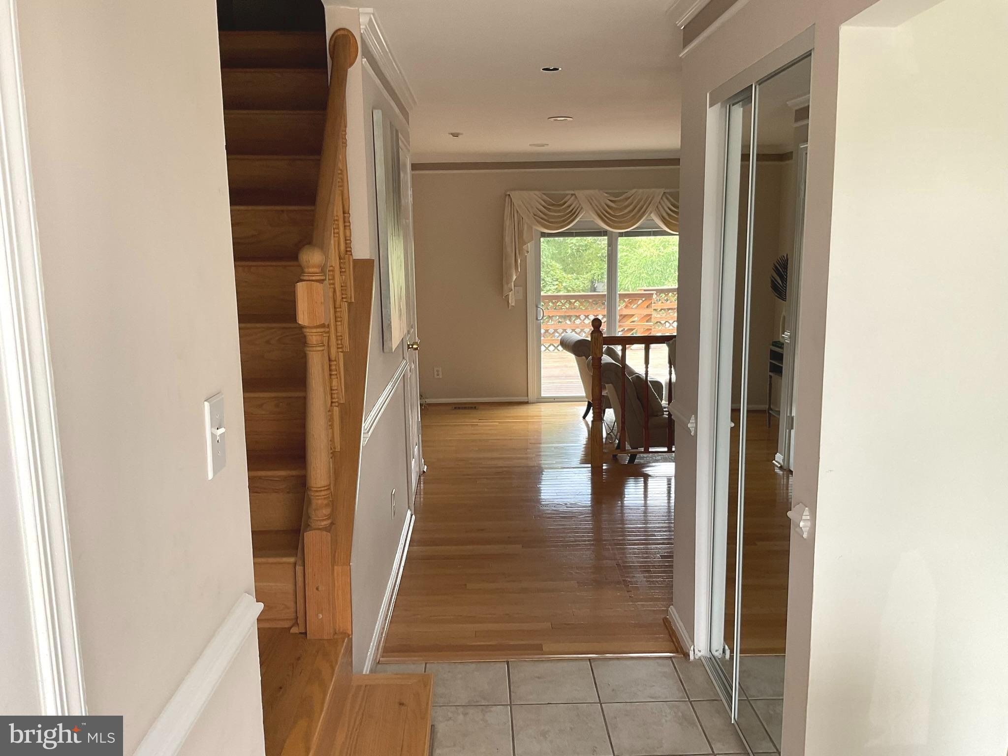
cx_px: 504
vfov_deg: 48.2
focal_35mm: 29
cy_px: 378
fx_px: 844
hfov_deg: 61.7
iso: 50
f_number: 1.8
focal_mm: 3
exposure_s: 1/122
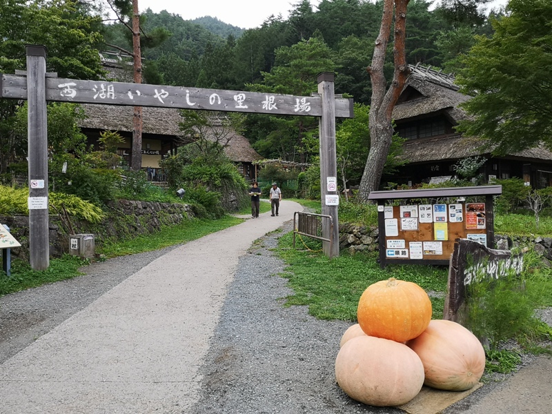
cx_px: 276
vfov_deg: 48.2
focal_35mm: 29
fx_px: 462
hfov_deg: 61.7
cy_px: 207
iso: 50
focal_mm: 3.95
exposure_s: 1/171
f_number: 1.8
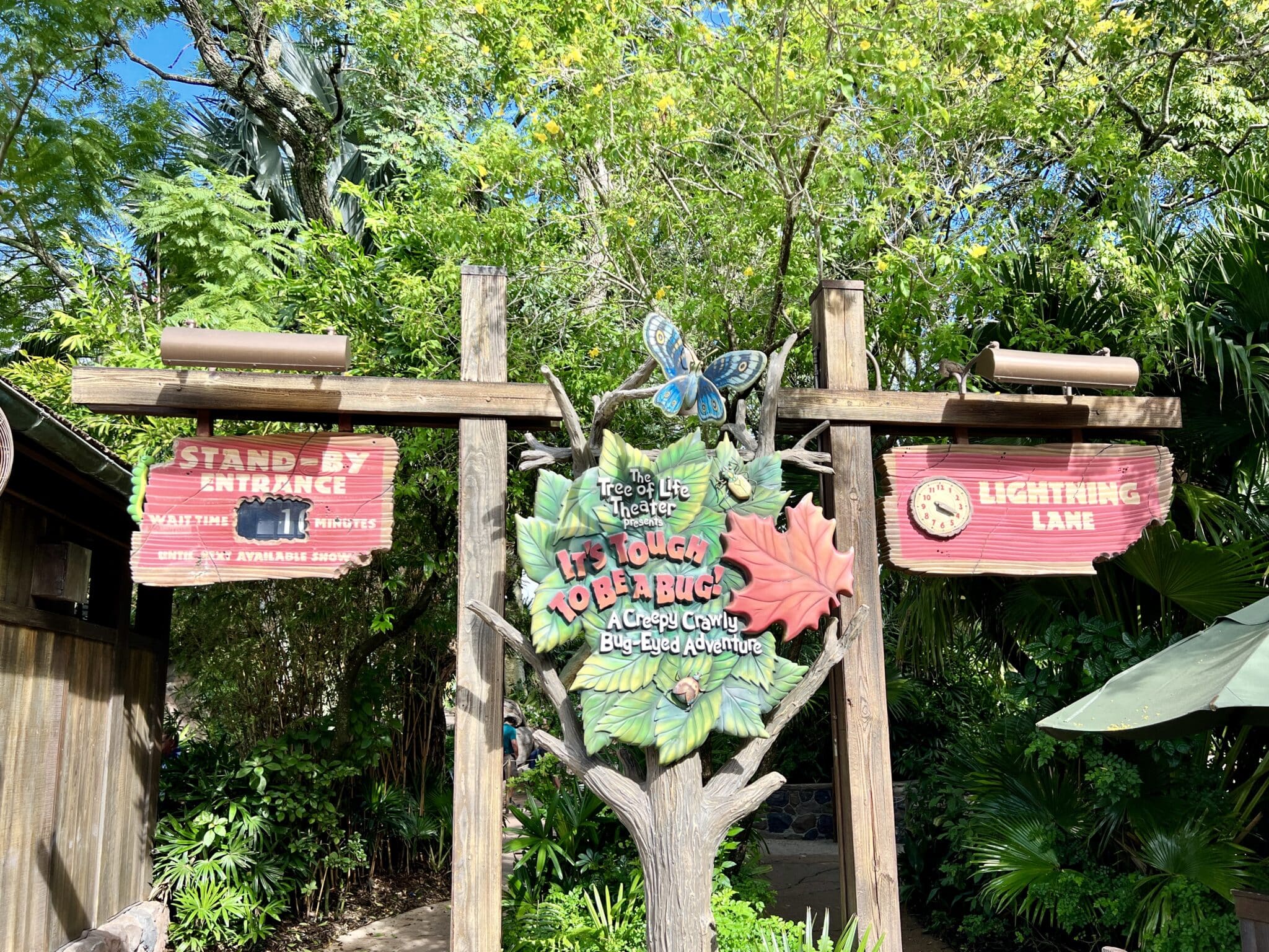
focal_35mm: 26
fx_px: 953
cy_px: 476
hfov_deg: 67.3
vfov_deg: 53.1
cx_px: 634
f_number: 1.5
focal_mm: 5.7
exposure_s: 1/1068
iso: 50
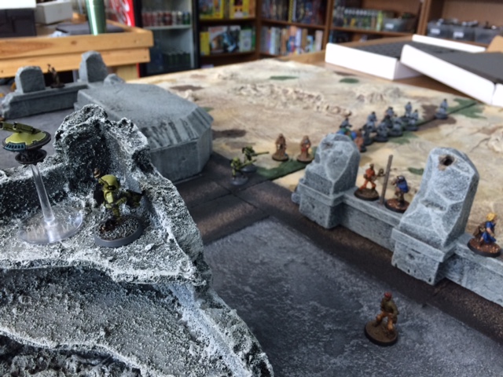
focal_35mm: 29
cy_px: 188
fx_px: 421
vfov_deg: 48.2
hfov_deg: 61.7
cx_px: 252
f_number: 2.2
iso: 80
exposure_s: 1/30
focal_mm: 4.15
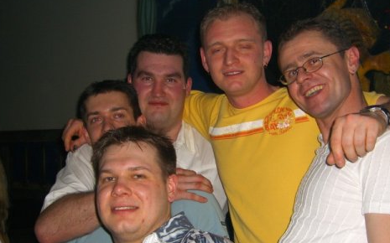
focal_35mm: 52
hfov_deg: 38.9
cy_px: 164
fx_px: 552
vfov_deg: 24.7
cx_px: 211
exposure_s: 1/60
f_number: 2.8
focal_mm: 7.9
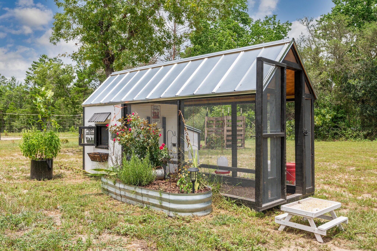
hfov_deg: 62.0
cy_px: 126
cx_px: 188
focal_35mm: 30
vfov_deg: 43.5
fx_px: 314
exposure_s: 1/320
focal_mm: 30
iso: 100
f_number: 9
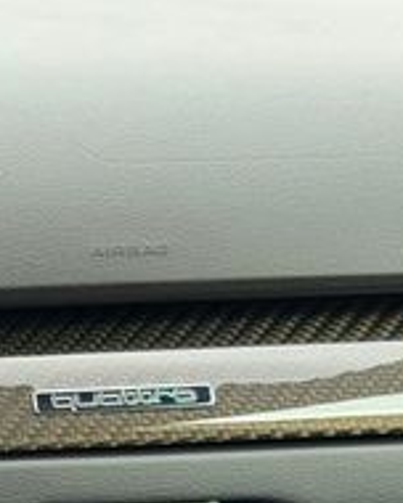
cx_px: -363
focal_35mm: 158
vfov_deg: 12.0
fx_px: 2356
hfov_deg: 9.3
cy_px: 567
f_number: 1.78
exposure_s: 1/185
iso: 125
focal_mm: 6.76
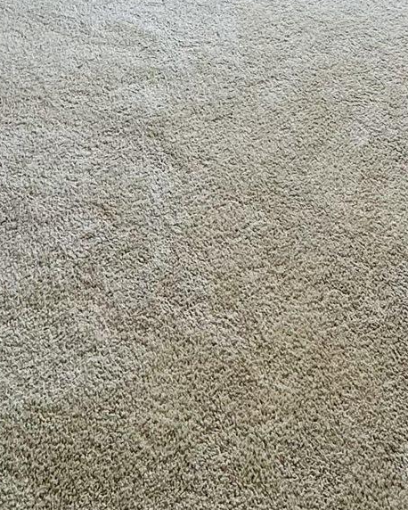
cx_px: 159
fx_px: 830
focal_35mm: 55
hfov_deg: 27.6
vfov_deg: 22.5
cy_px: -375
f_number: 2.2
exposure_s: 1/99
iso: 40
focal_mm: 2.22
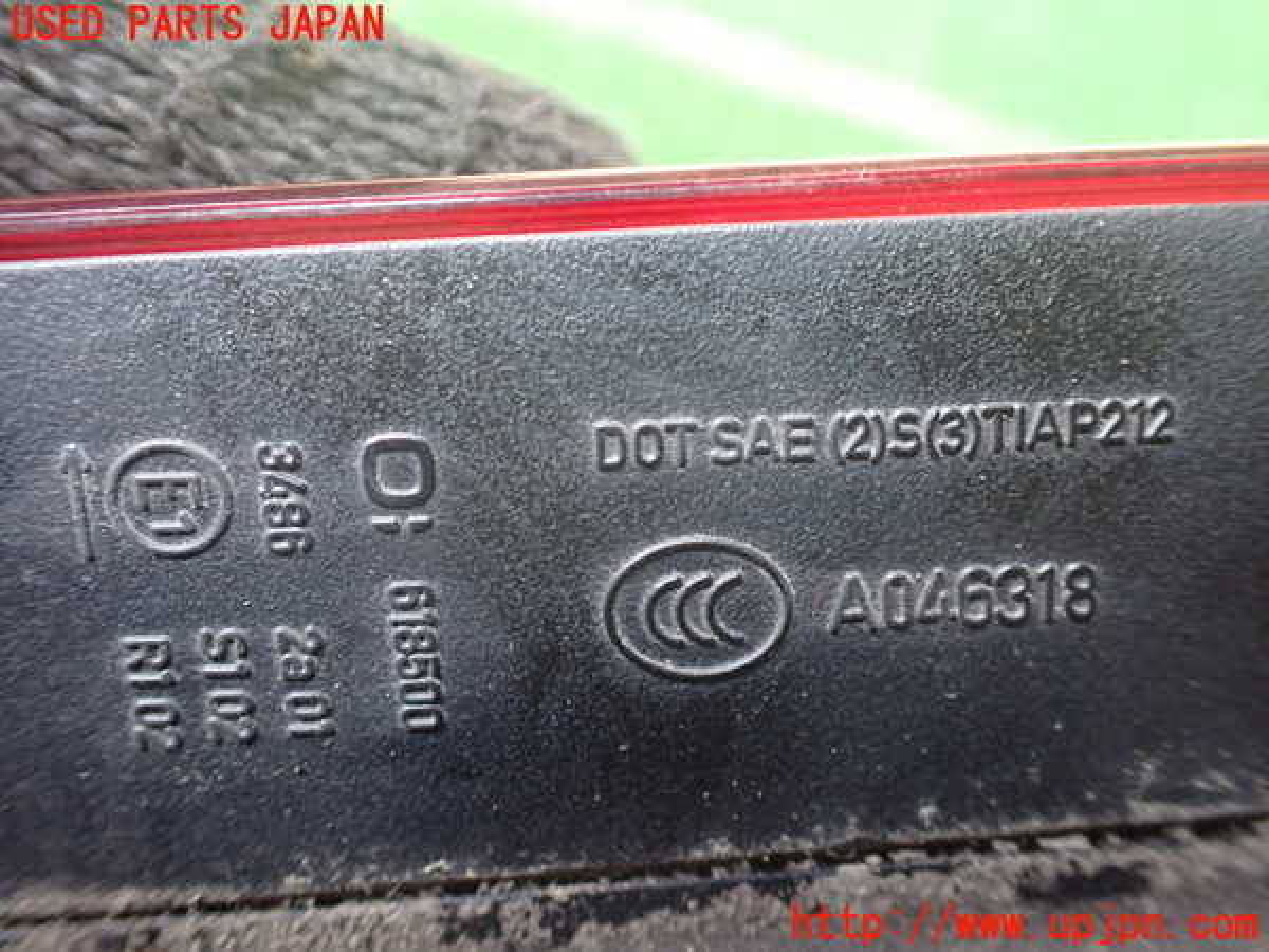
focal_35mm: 30
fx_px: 1100
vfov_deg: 46.8
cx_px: 634
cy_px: 476
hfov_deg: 60.0
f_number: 2.3
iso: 800
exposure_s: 1/30
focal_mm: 5.4
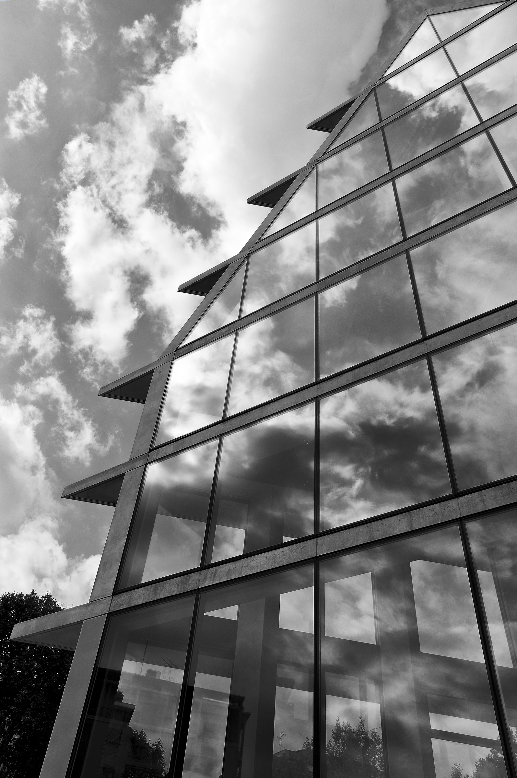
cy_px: 389
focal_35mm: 31
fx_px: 669
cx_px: 258
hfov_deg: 42.2
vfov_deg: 60.3
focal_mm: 21
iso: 100
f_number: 8
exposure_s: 1/500
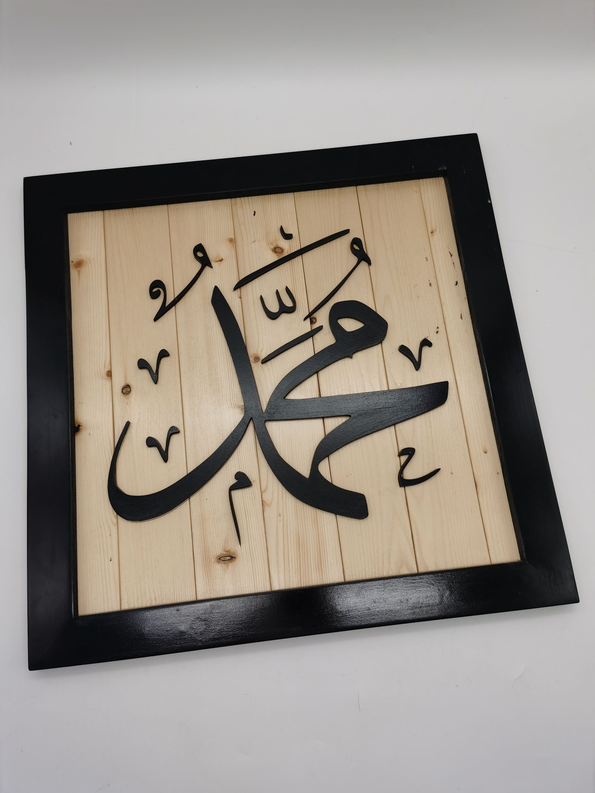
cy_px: 396
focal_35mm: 27
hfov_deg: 51.4
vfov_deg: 65.3
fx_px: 619
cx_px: 298
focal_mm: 5.56
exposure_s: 1/103
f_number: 1.6
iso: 50
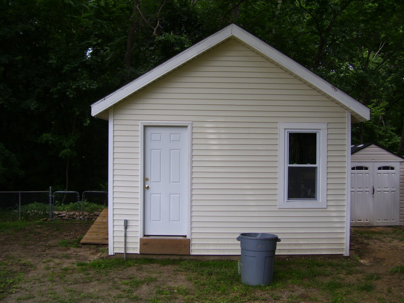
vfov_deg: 38.7
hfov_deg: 50.1
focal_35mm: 37
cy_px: 152
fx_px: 432
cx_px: 202
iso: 80
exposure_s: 1/750
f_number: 2.7
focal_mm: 6
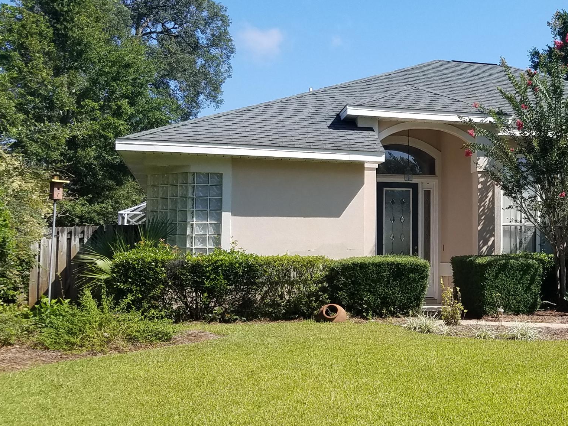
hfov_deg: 35.4
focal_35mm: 51
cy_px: 191
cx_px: 508
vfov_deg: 28.5
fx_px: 837
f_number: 1.7
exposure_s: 1/1724
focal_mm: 4.2
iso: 50
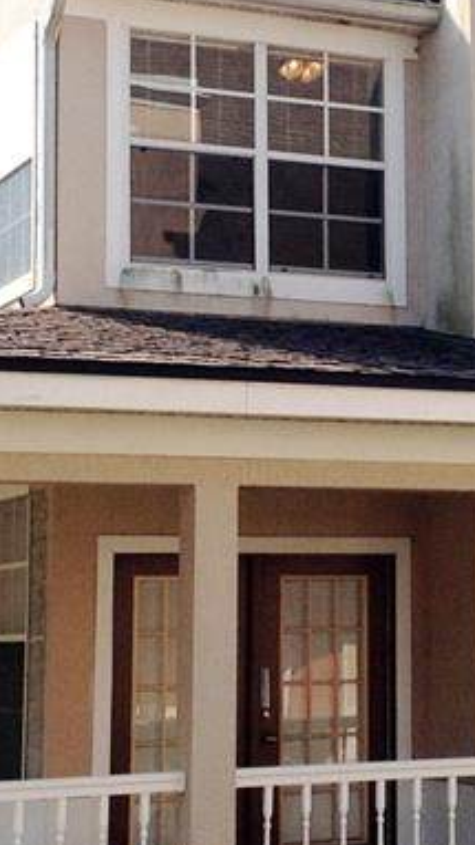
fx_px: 2283
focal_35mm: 102
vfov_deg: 20.9
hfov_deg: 11.7
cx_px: 488
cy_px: 378
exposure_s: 1/1163
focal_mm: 4.28
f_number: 2.4
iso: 50
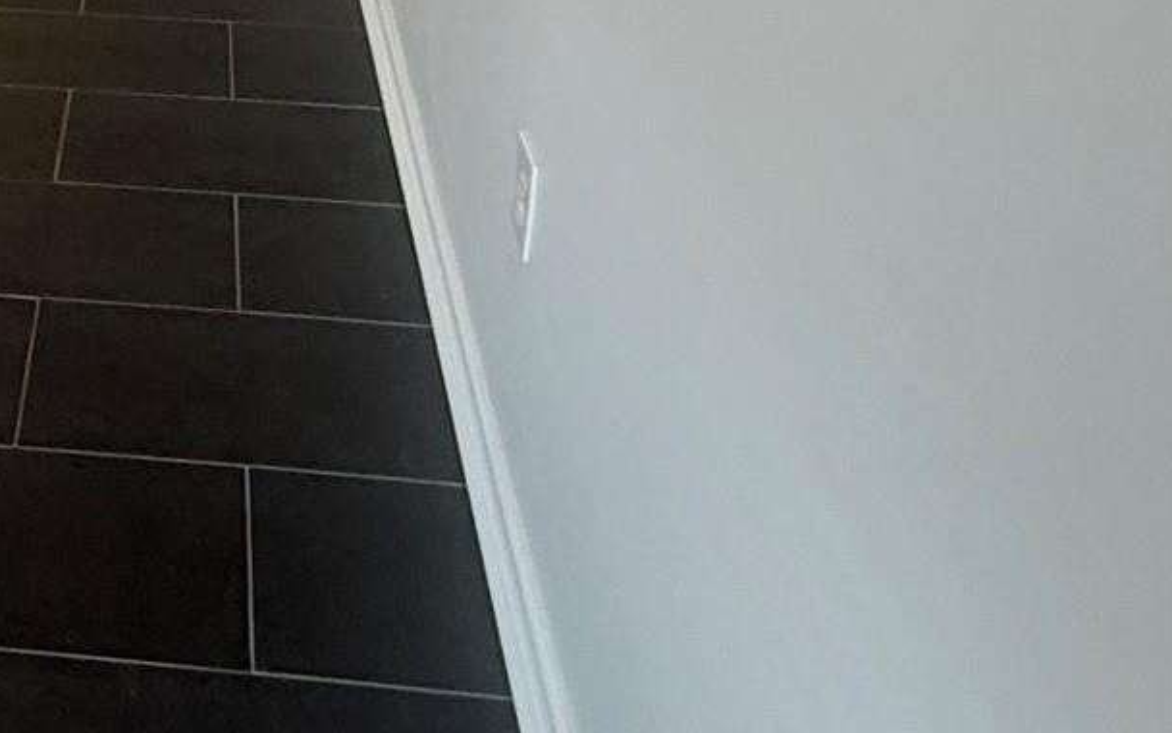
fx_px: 1597
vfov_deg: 21.5
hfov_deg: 36.6
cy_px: -376
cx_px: 23
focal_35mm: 50
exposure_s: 1/60
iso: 250
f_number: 2.2
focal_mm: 2.22
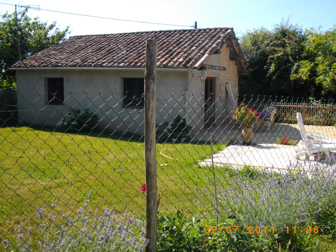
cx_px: 172
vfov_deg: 41.8
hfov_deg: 53.9
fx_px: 330
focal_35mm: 34
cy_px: 123
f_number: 8.8
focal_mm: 5.7
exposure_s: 1/100
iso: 100
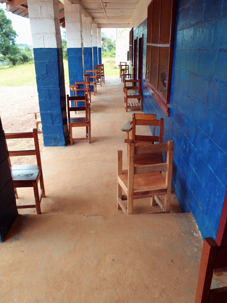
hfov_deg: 49.7
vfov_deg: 63.4
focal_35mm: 28
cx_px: 114
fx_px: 245
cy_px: 152
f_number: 3.9
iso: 80
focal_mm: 5
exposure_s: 1/60
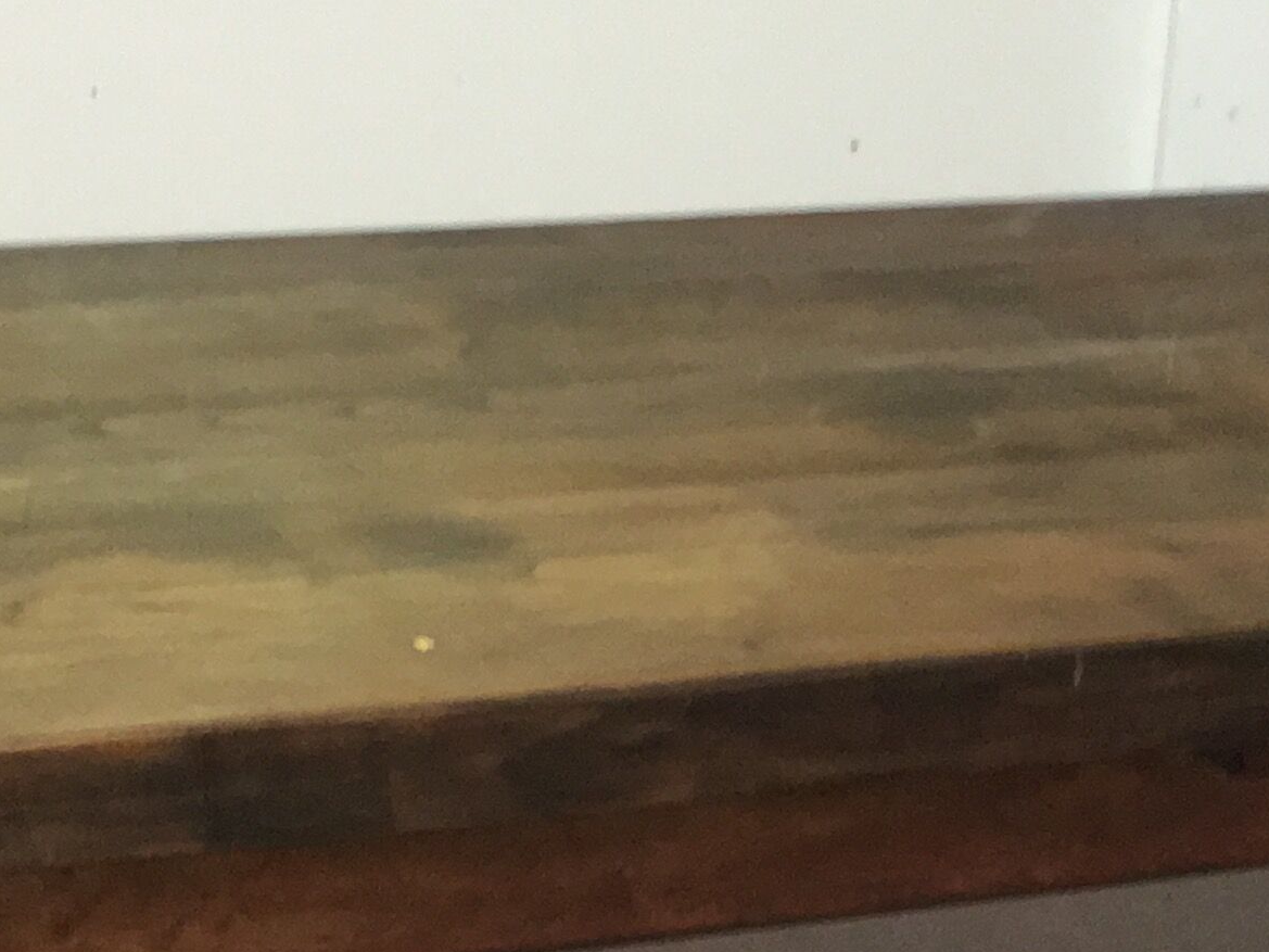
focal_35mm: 100
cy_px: 1172
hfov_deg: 19.6
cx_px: 865
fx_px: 3666
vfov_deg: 14.3
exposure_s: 1/25
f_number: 2.2
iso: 200
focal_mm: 4.15
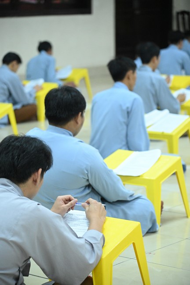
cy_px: 142
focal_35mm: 120
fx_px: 952
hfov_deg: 11.4
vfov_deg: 17.1
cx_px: 95
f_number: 4
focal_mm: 120
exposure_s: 1/200
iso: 10000
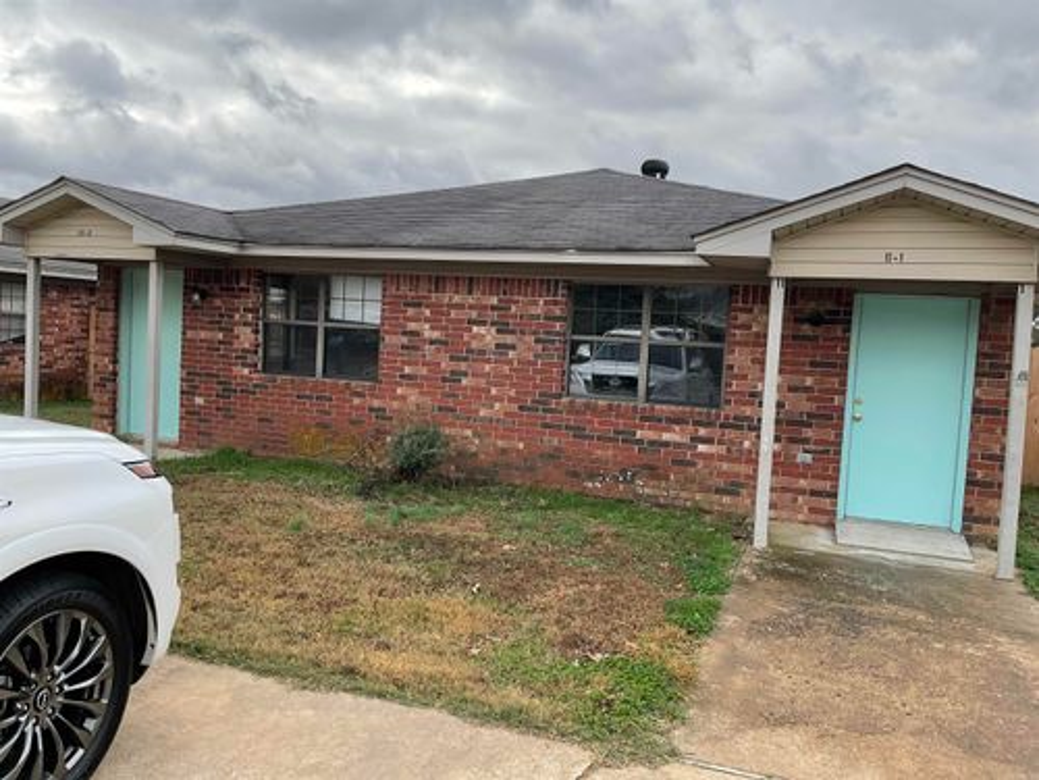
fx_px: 870
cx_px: 520
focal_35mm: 29
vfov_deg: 48.2
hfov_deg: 61.7
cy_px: 390
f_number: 1.8
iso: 16
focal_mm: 3
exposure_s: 1/929
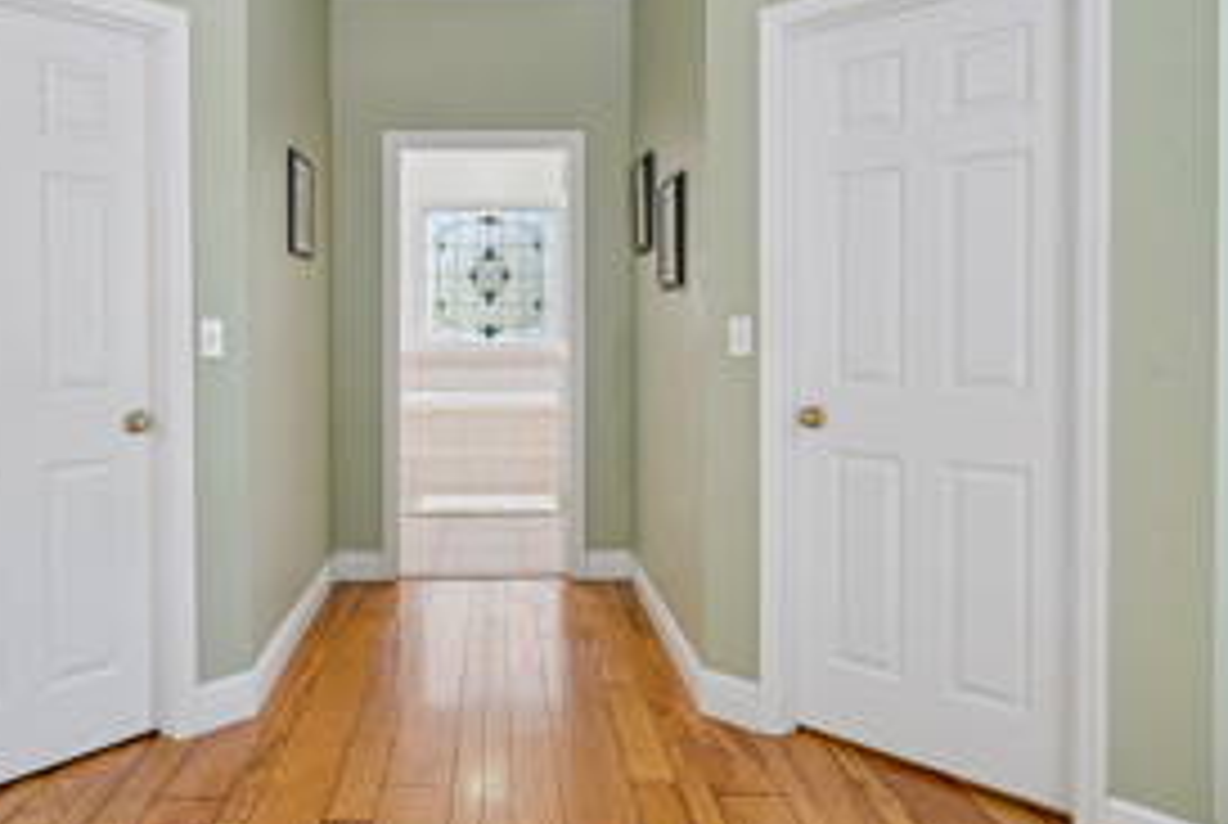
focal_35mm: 23
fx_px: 786
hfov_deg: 75.4
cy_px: 450
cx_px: 506
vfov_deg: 55.2
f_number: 9
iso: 400
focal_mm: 14
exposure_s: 1/20
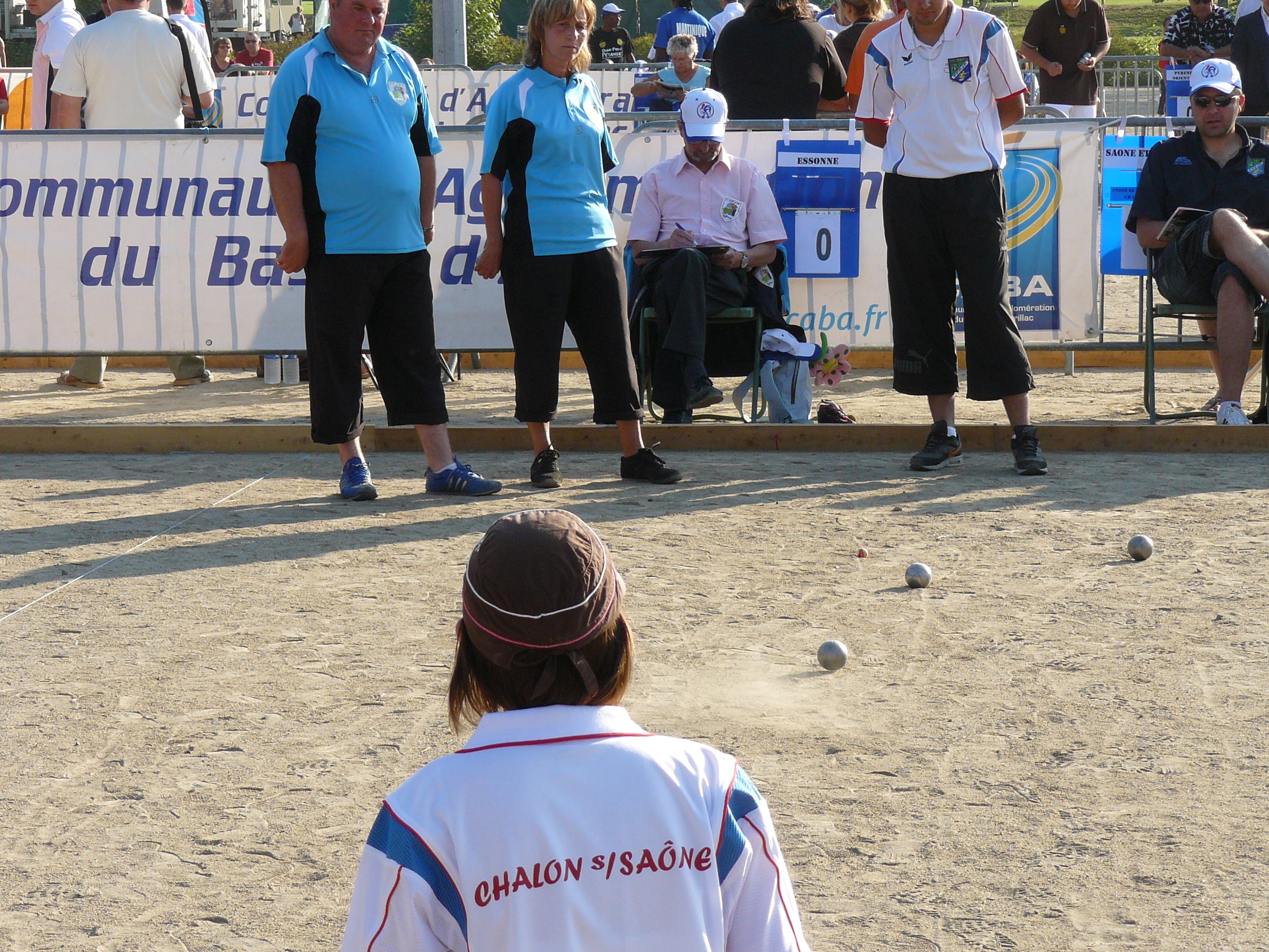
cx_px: 555
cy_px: 479
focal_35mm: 132
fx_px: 4839
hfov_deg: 14.9
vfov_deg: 11.2
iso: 100
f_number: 5
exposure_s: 1/250
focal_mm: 17.7
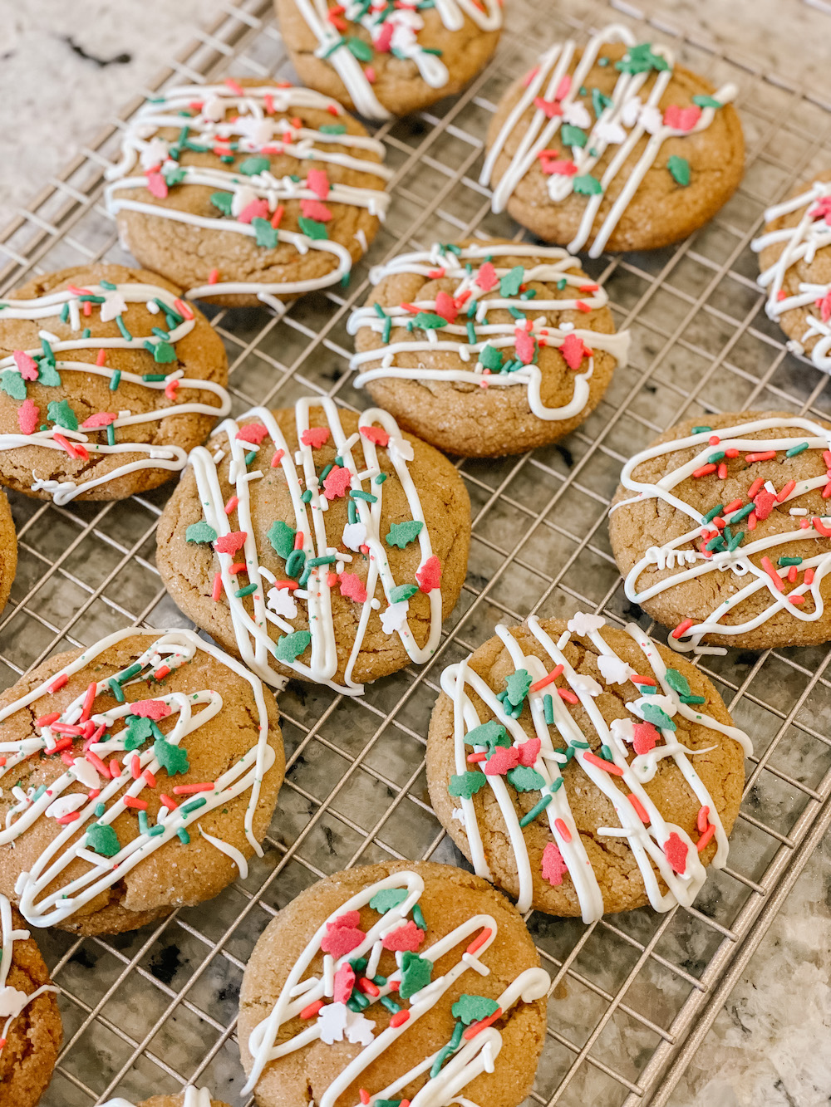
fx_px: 1664
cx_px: 416
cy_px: 554
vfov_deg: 36.8
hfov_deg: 28.0
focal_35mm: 52
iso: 250
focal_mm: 6
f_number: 2
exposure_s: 1/120
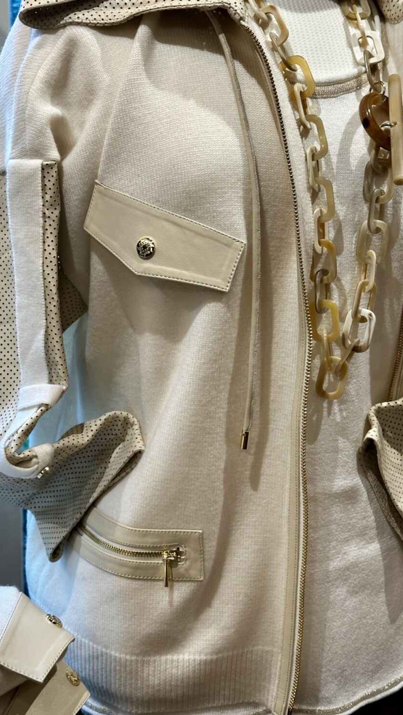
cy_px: 358
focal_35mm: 53
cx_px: 190
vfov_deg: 39.2
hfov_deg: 22.6
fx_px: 1006
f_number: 1.78
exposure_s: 1/100
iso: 80
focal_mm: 6.86
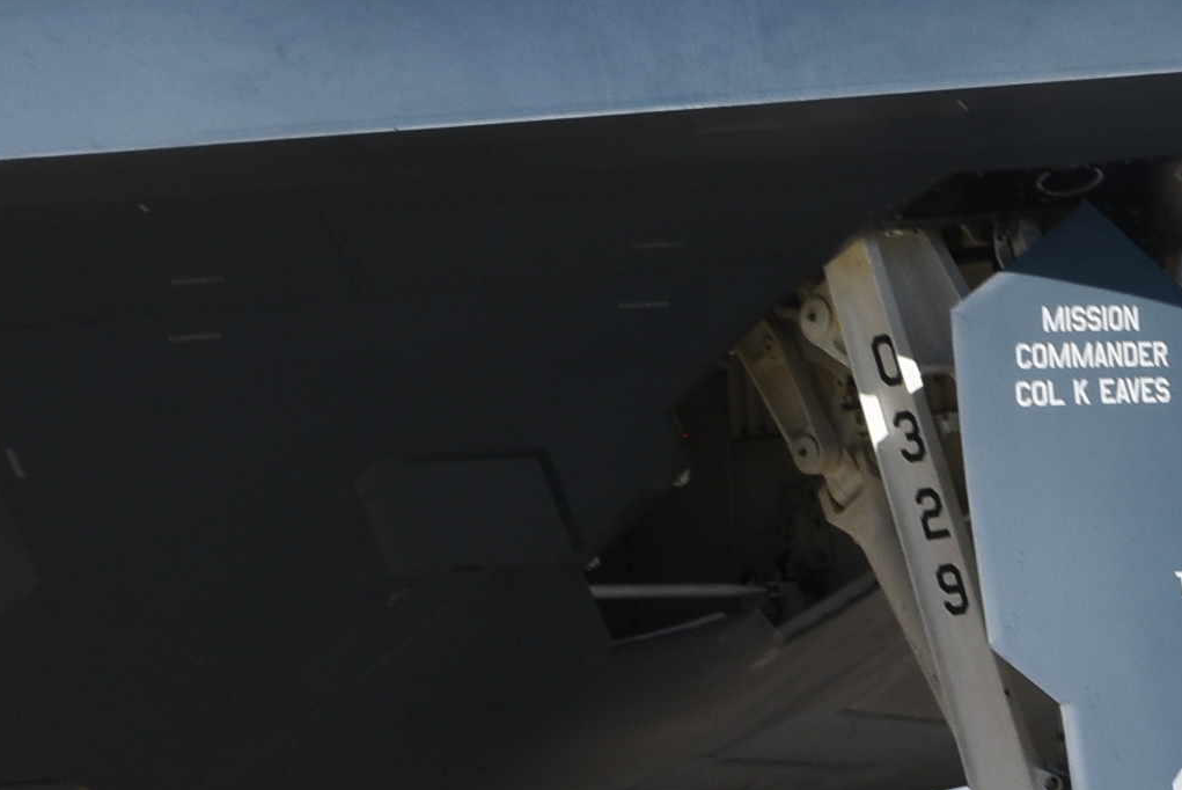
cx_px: 1403
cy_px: 123
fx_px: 16268
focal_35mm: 495
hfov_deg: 4.2
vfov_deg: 2.8
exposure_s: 1/320
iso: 200
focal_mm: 75
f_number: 11
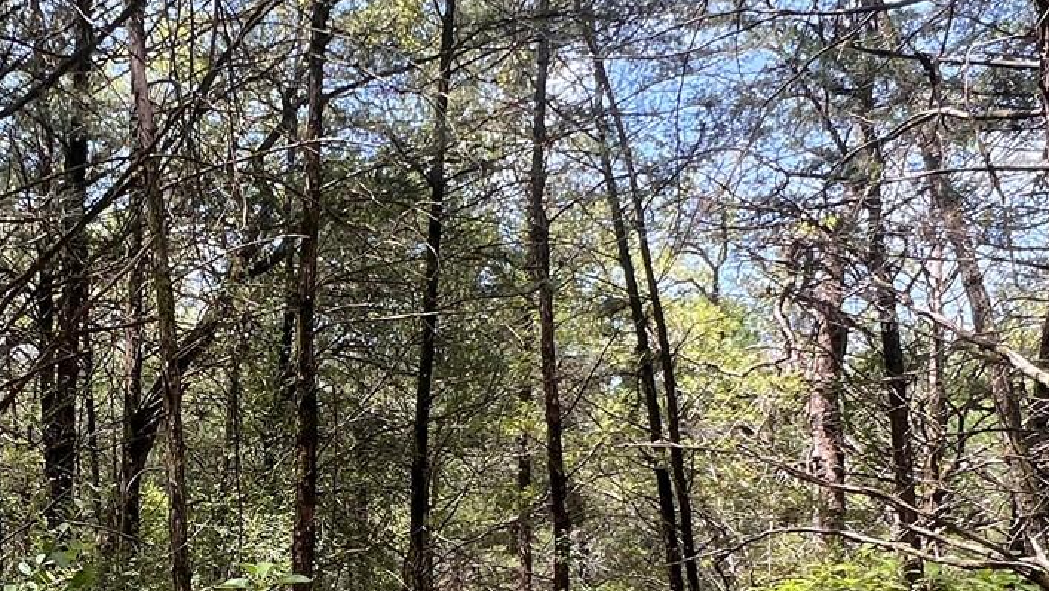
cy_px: 496
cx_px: 297
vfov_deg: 28.2
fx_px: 1141
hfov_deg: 48.0
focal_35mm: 41
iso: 32
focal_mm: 1.57
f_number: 1.8
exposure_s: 1/201
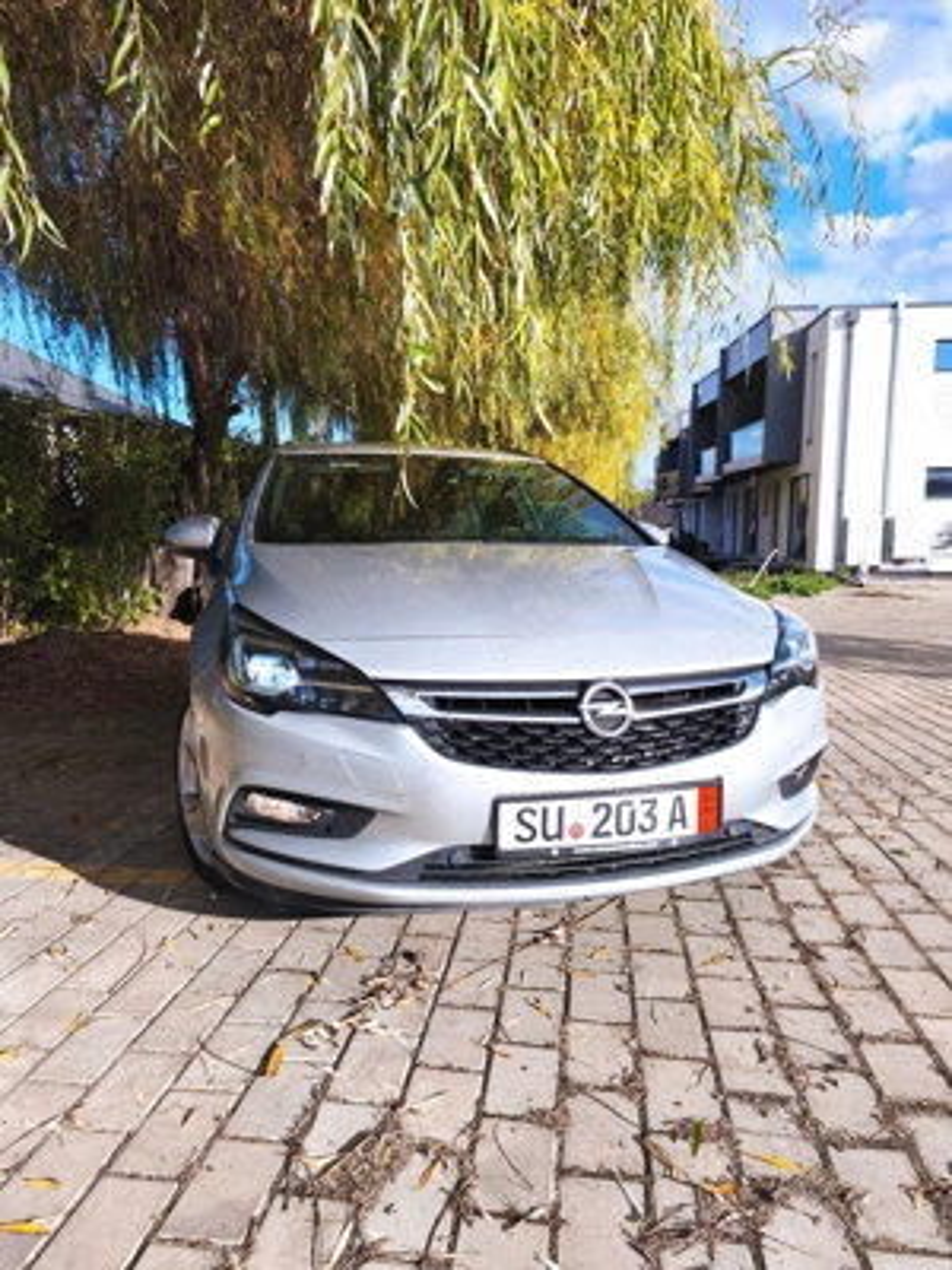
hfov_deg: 58.9
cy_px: 635
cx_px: 476
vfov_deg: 73.9
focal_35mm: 23
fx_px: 843
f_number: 1.7
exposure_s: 1/2645
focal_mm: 5.35
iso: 80
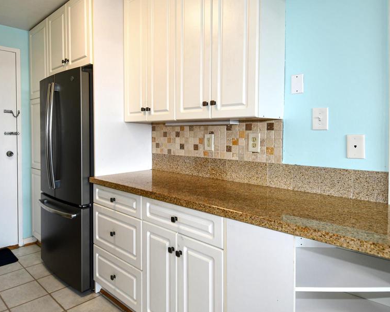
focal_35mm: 23
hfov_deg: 71.7
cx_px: 152
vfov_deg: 60.8
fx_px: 266
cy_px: 144
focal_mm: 12
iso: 200
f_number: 4
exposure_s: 1/60
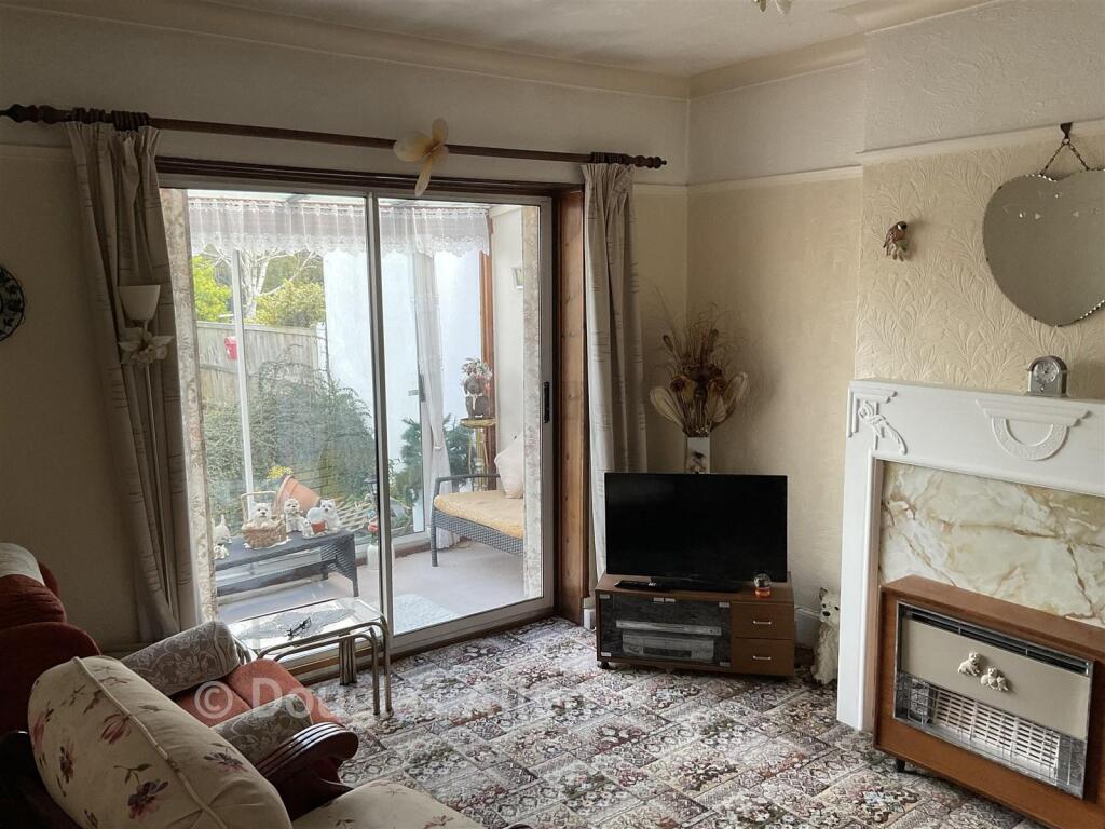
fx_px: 926
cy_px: 414
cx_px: 552
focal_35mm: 29
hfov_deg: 61.7
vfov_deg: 48.2
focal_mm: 3
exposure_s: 1/122
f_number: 1.8
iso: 64
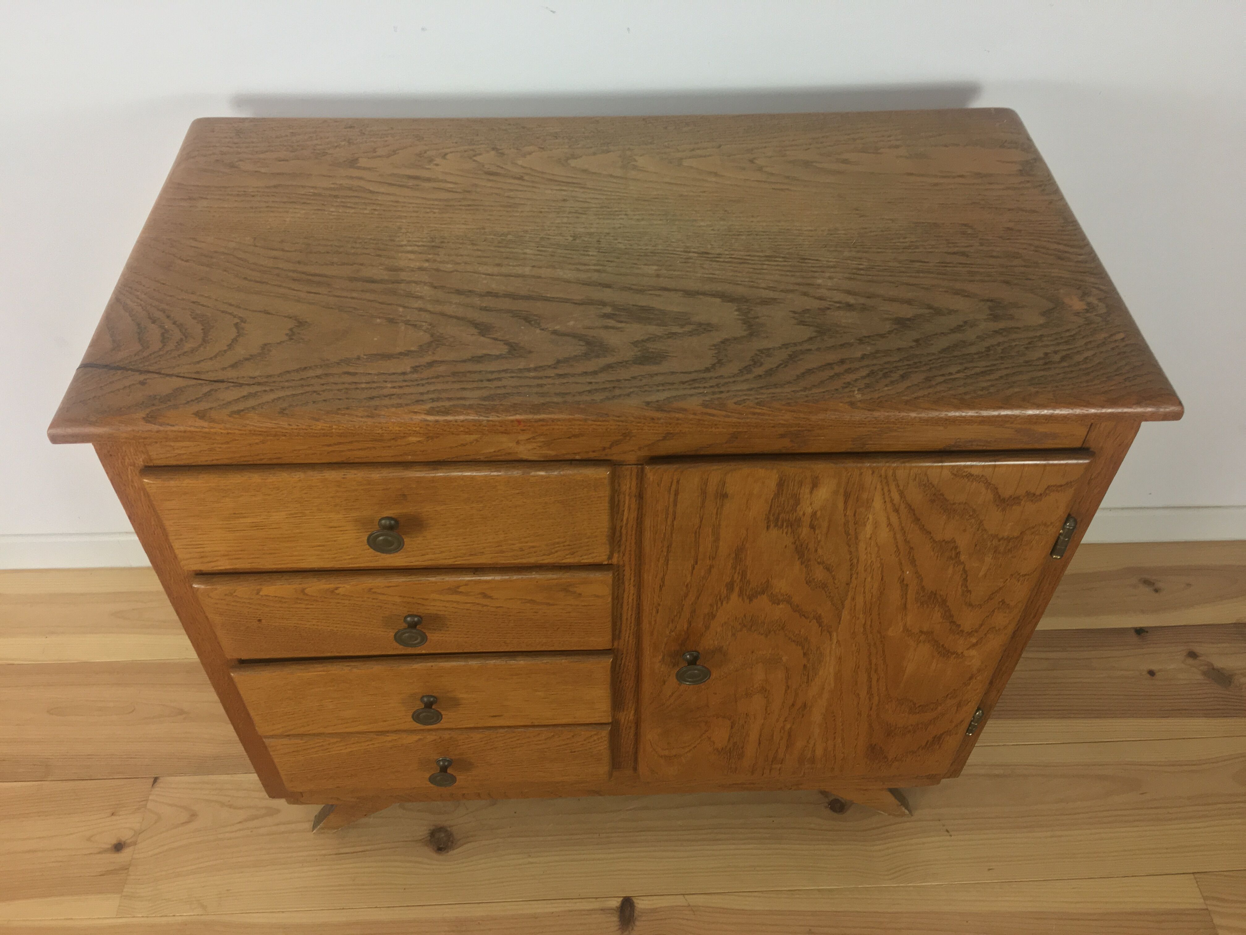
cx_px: 623
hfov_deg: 61.7
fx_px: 1044
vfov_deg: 48.2
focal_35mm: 29
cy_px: 468
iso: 64
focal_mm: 4.15
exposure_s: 1/33
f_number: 2.2
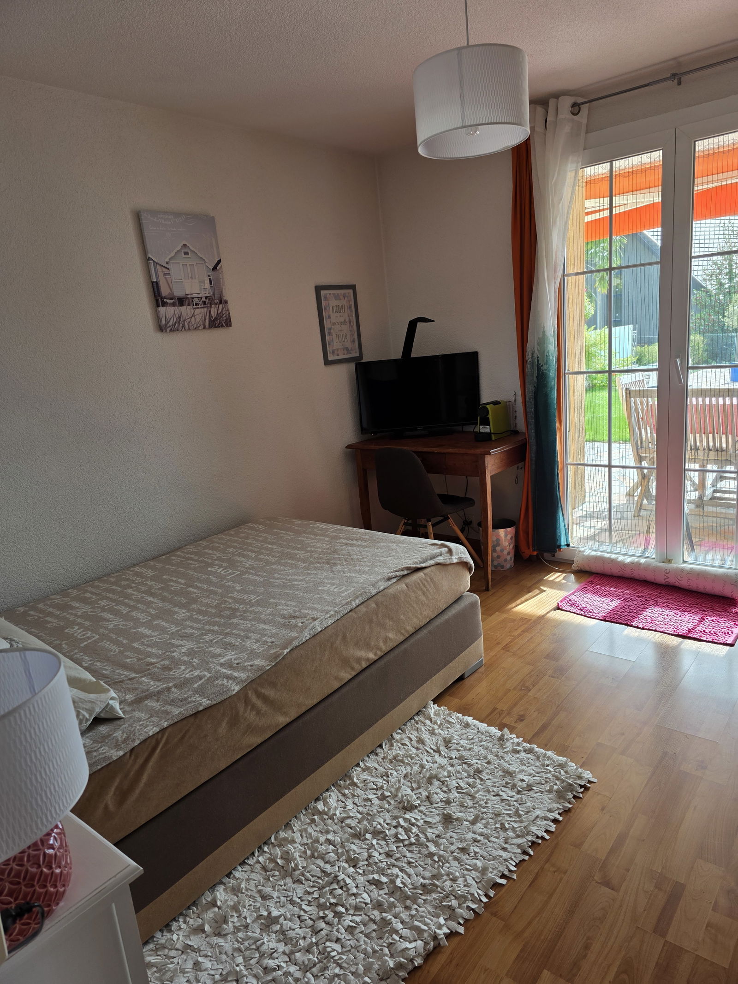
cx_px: 369
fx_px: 654
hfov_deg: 58.9
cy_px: 492
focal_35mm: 23
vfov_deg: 73.9
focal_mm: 6.3
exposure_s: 1/180
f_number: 1.7
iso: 80
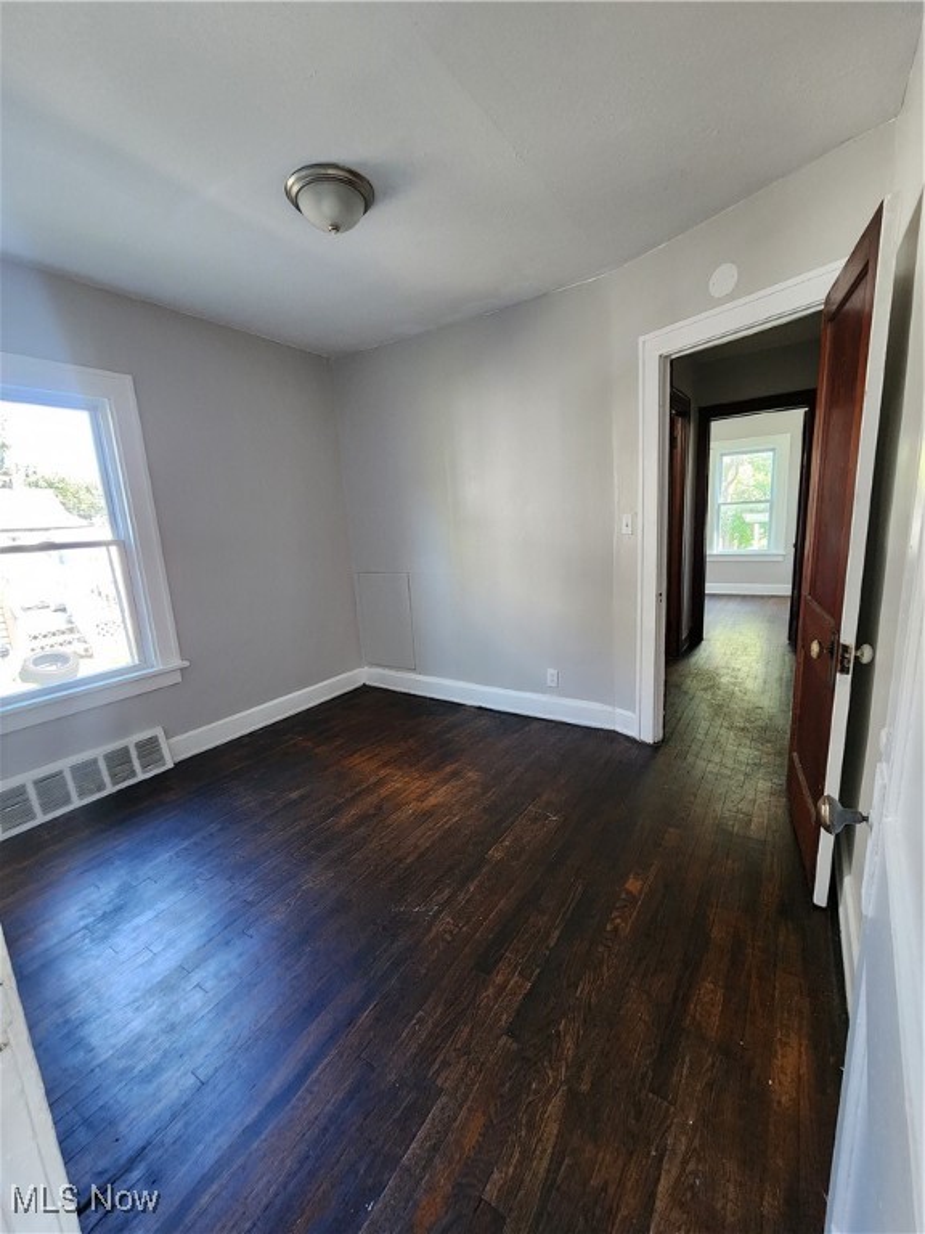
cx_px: 462
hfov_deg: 89.9
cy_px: 617
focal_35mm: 13
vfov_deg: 106.2
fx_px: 463
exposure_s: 1/60
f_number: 2.2
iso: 400
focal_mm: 2.2
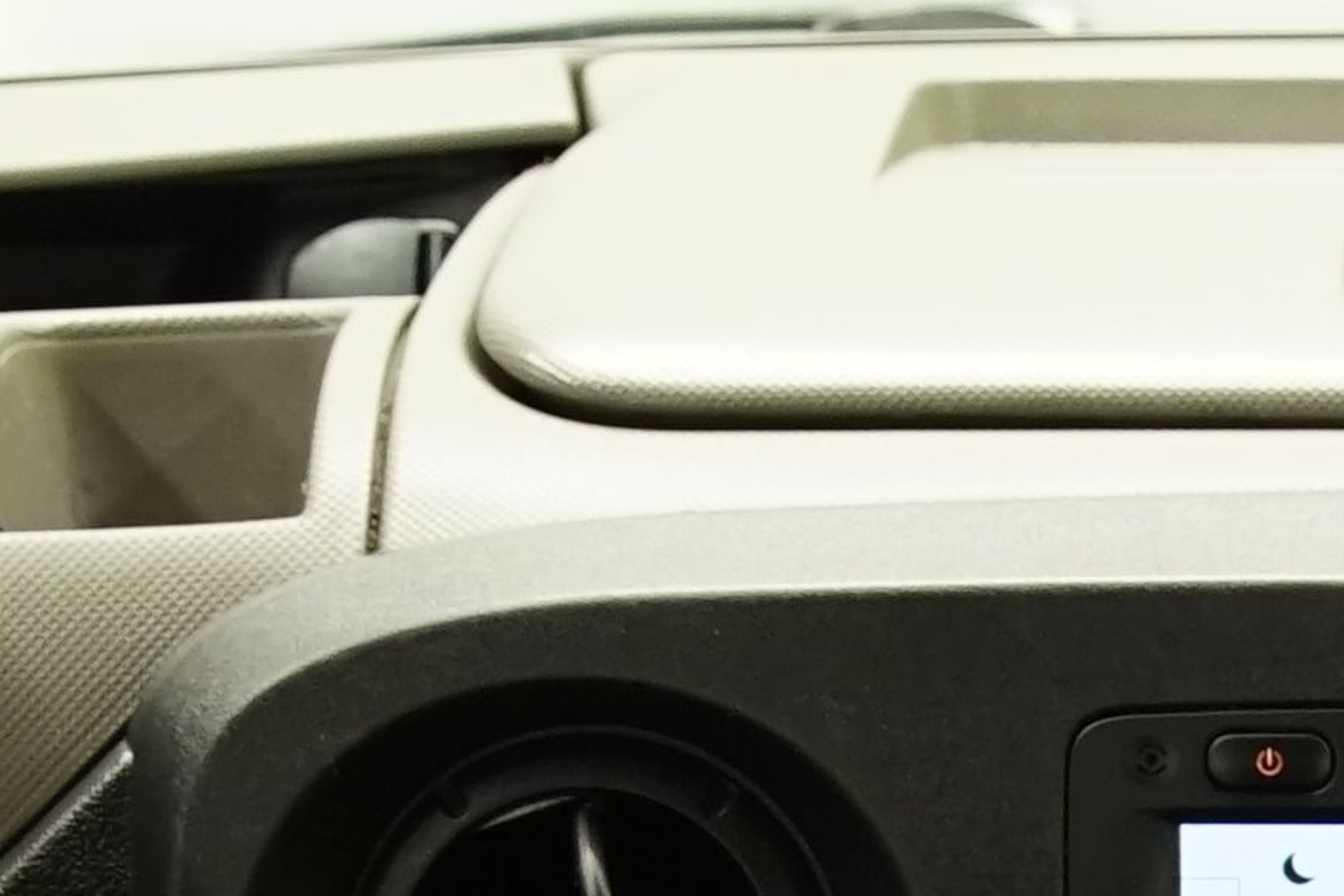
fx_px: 7166
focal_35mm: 192
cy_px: 1837
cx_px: 1650
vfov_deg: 6.9
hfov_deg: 10.5
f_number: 5.6
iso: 800
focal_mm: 28
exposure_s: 1/10
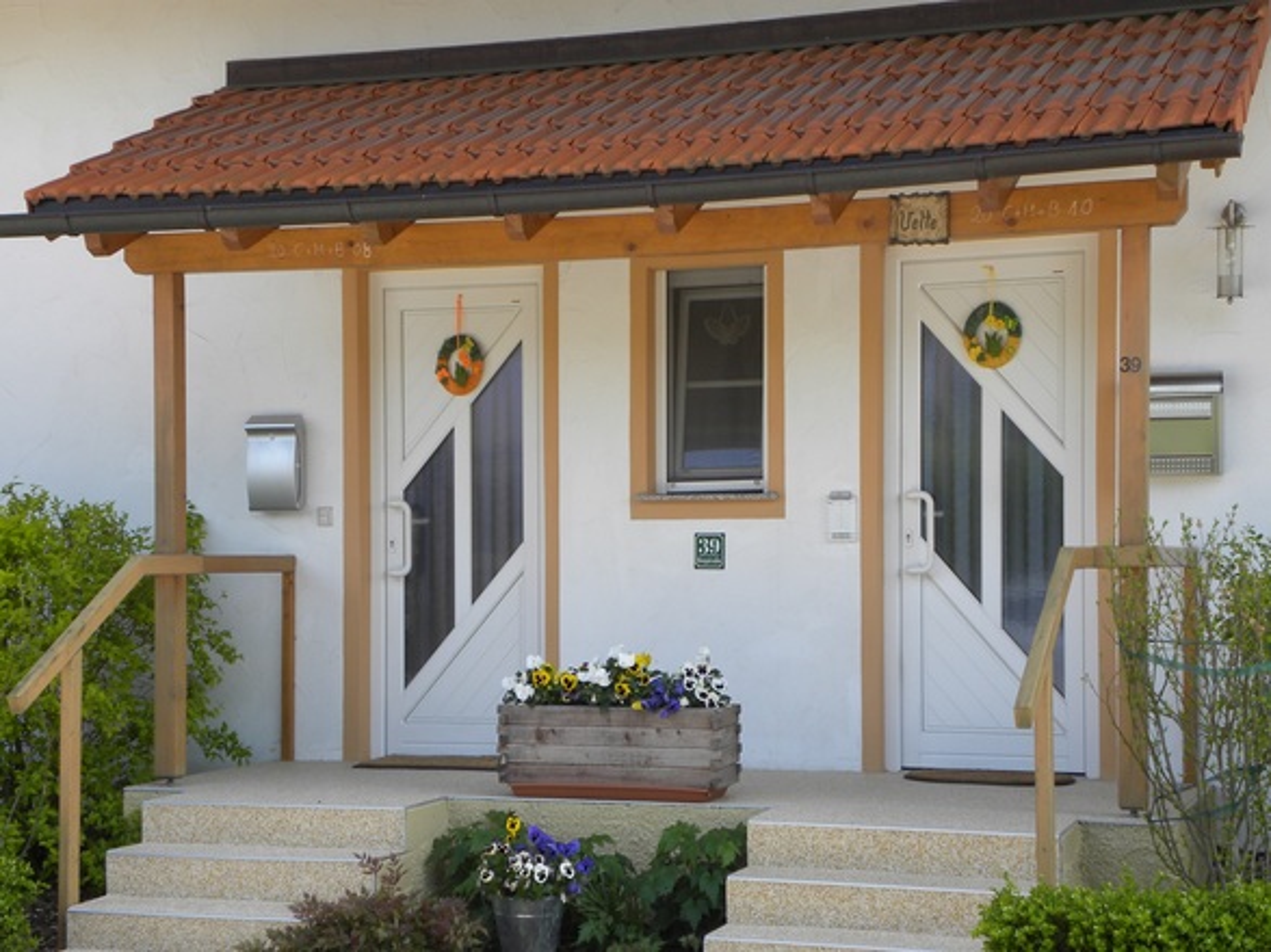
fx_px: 2423
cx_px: 636
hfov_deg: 29.4
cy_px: 476
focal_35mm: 66
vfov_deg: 22.2
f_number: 3.5
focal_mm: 11.8
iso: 64
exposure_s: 1/146
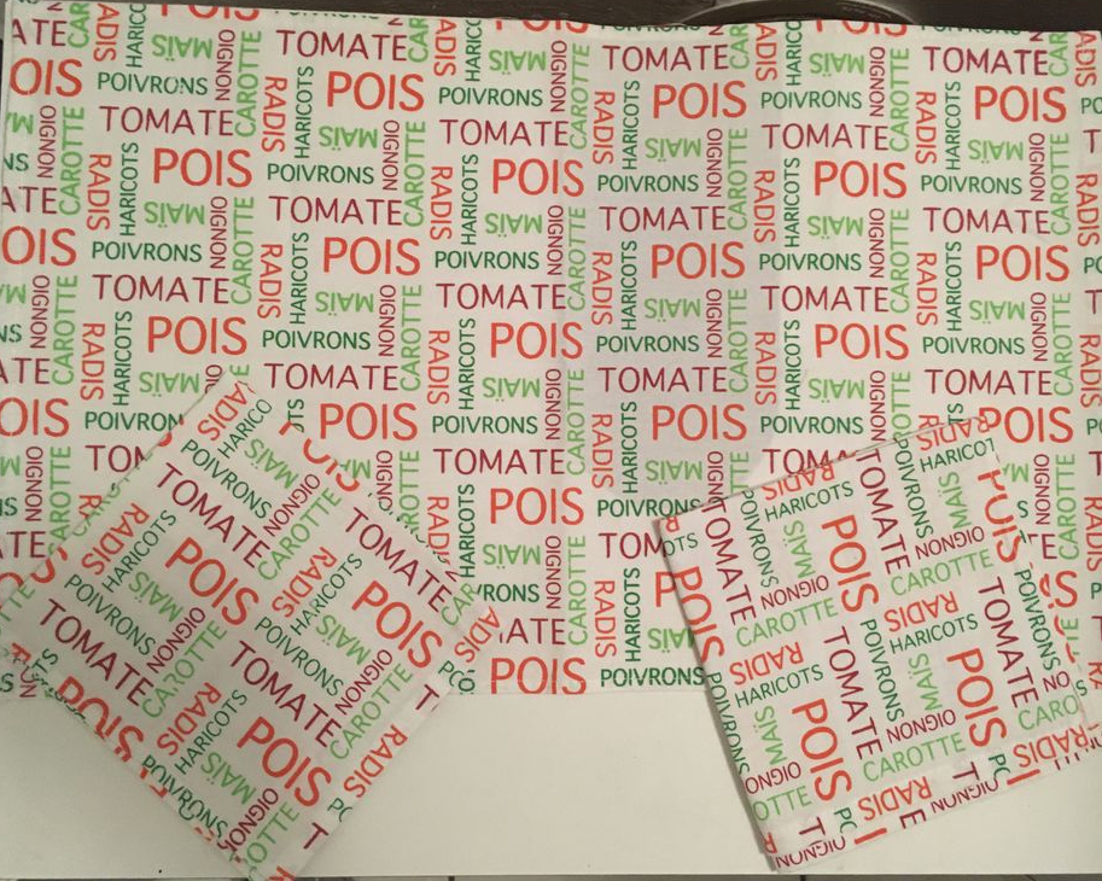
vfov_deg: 47.1
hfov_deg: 57.2
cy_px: 437
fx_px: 1011
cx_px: 571
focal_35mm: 31
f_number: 2.2
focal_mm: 4.15
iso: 200
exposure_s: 1/20
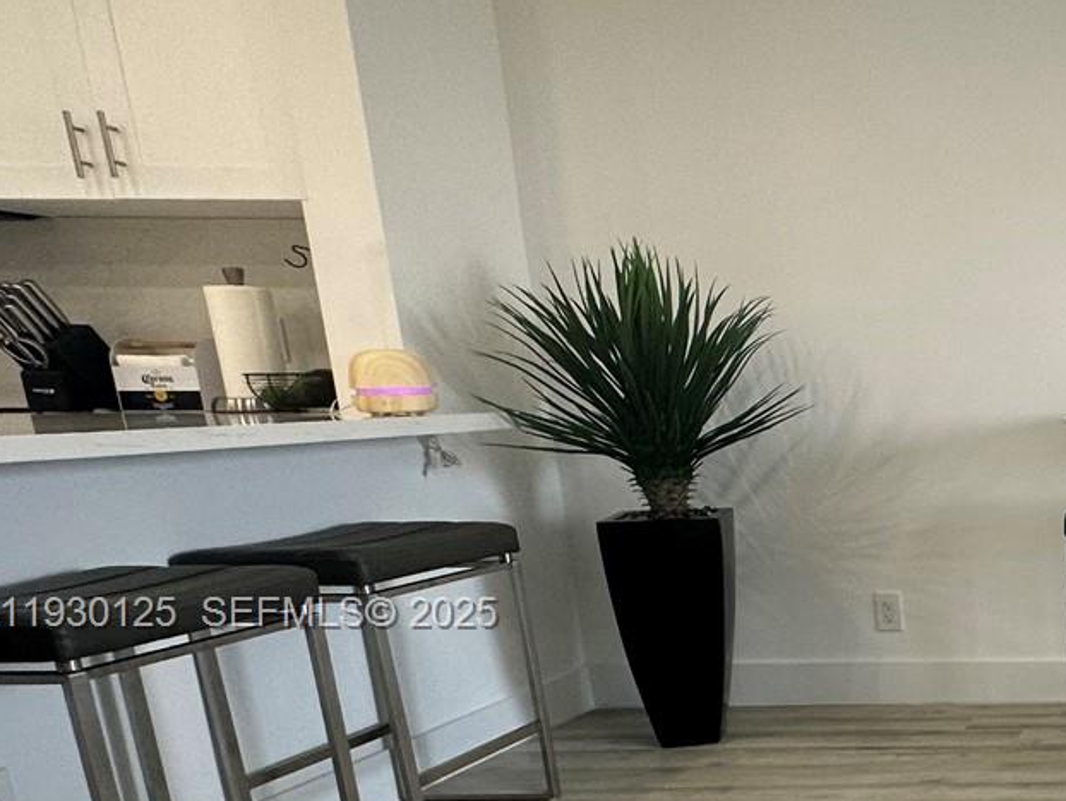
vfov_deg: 38.5
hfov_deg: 36.6
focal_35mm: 36
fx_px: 1109
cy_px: 616
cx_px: 1335
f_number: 2.2
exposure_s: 1/120
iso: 100
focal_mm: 2.22
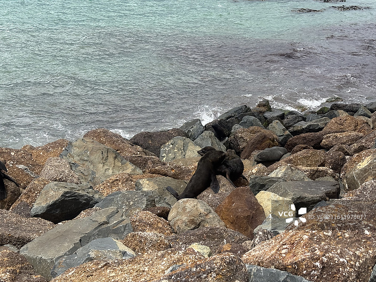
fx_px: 565
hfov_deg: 36.8
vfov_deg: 28.0
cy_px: 141
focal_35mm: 52
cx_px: 188
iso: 40
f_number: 1.6
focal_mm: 5.96
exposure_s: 1/1984
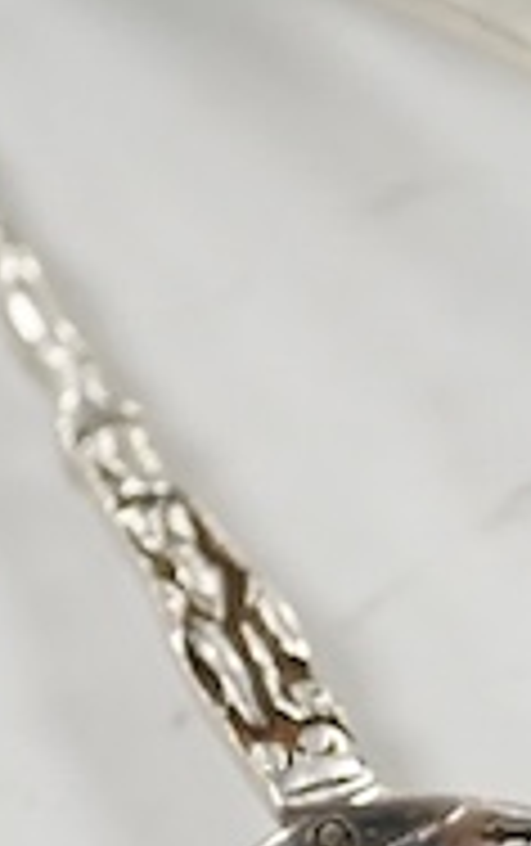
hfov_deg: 4.8
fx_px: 6325
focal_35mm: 274
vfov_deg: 7.7
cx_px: 673
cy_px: 526
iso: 2500
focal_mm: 30
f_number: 3.5
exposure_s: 1/640
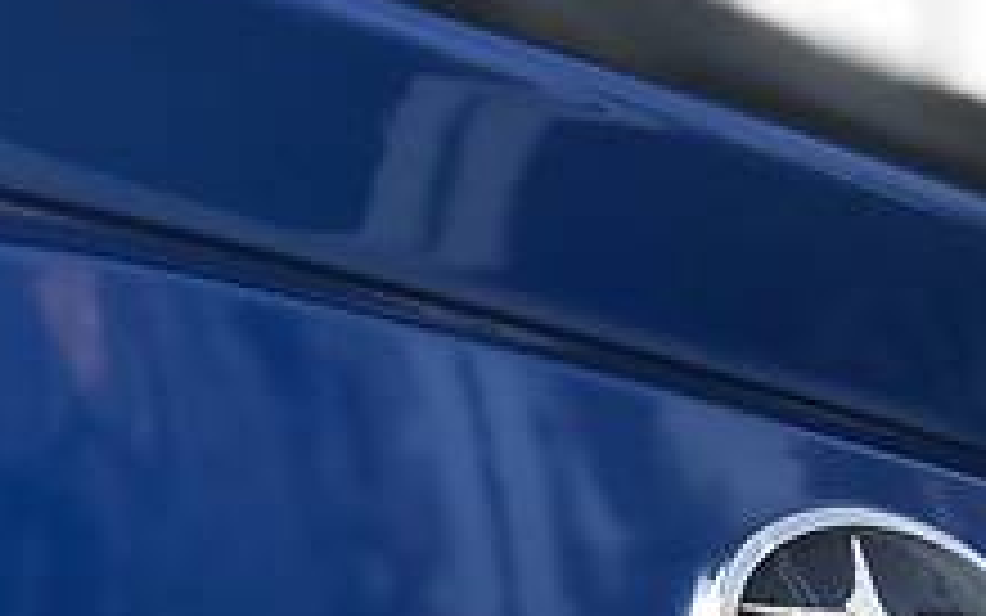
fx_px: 5403
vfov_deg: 6.5
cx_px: 491
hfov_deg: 10.4
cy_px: 773
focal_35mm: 201
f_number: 2.4
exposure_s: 1/50
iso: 64
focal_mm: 6
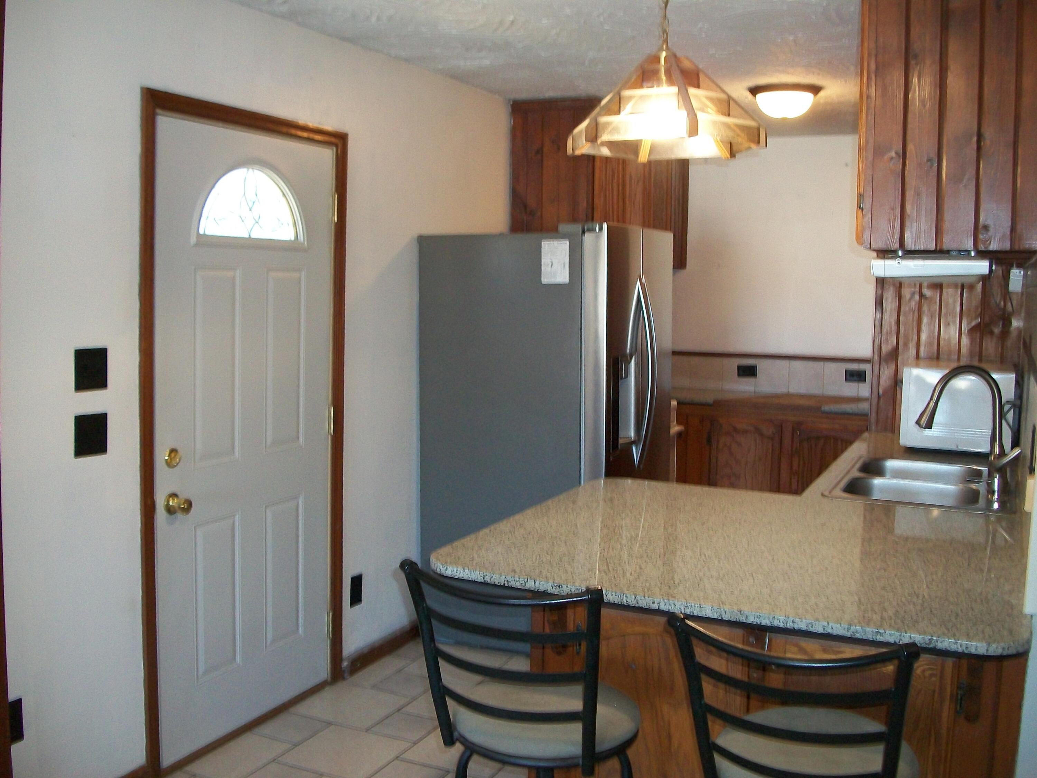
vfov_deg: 44.2
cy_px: 389
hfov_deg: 56.8
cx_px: 518
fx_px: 959
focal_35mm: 32
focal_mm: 5.7
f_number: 2.9
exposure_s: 1/30
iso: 160
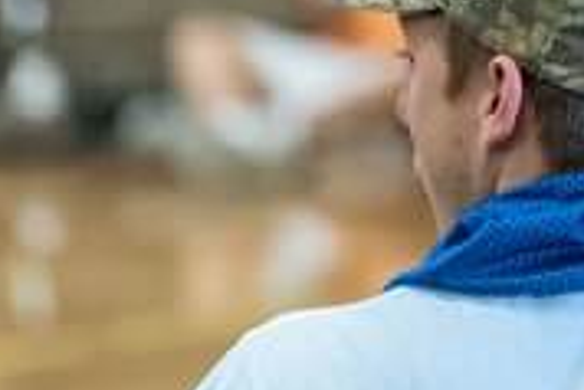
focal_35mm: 788
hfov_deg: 2.6
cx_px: -810
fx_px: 12793
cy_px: 814
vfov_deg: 1.7
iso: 8000
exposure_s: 1/500
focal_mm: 140
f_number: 2.8
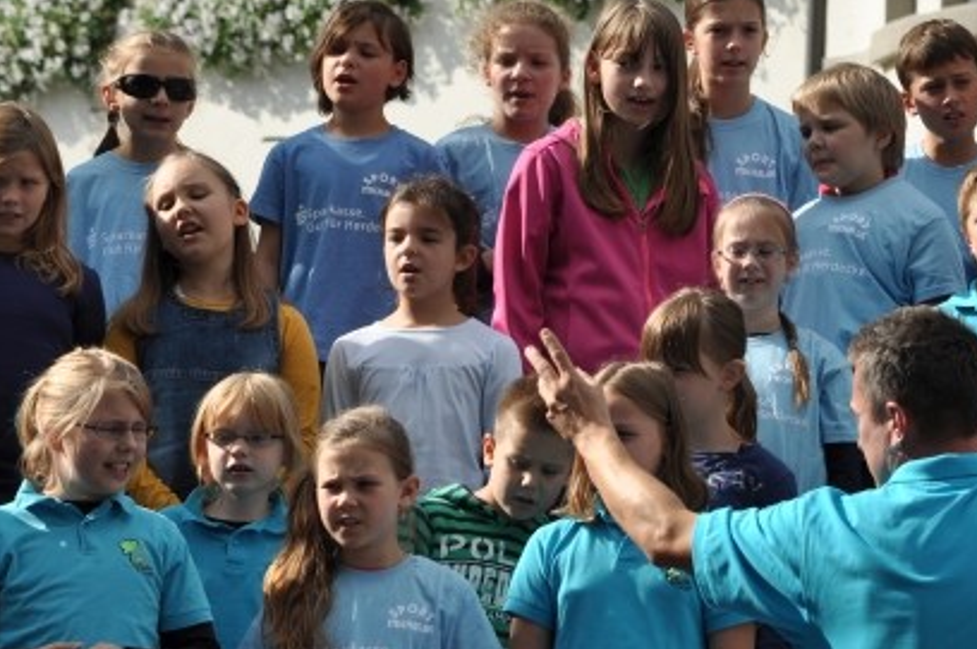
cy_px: 267
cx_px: 833
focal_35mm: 252
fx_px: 6831
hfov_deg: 8.2
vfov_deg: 5.4
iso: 200
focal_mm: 98
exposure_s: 1/640
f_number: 7.1
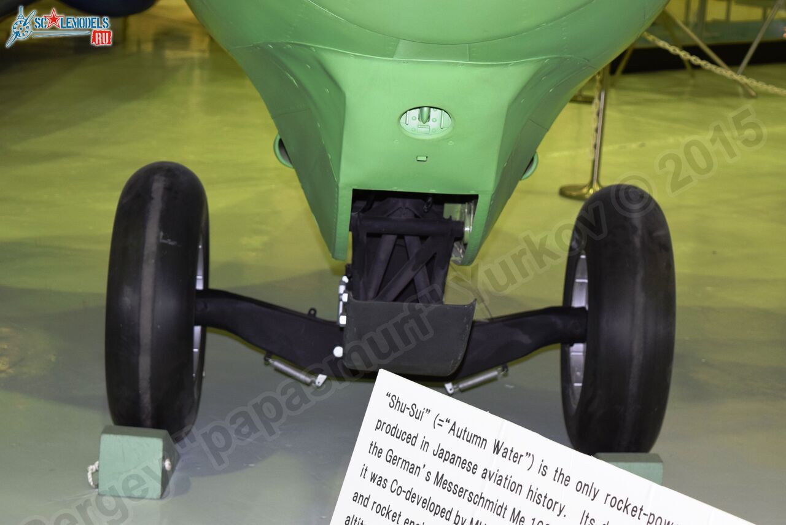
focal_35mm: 82
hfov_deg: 24.6
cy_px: 262
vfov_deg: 16.6
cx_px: 393
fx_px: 1802
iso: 800
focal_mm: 55
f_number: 5.6
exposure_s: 1/60
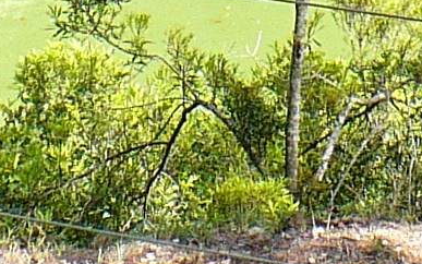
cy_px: -75
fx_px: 3577
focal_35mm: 311
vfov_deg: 4.2
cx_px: 376
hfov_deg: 6.7
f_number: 2.8
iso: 100
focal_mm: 6.1
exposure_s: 1/320
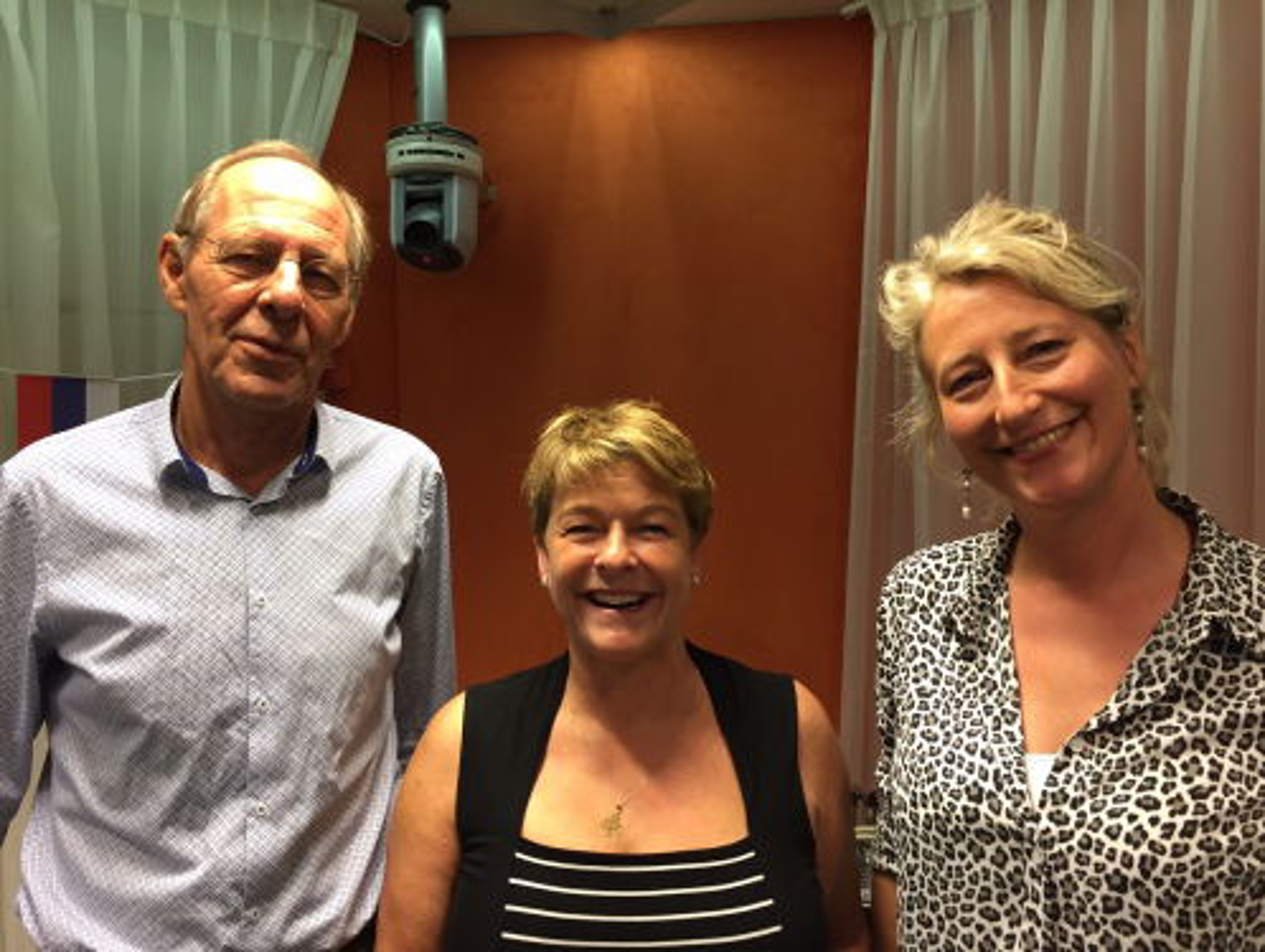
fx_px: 1061
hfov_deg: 61.6
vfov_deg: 48.3
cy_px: 476
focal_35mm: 29
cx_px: 632
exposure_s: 1/33
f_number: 2.2
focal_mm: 4.15
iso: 100
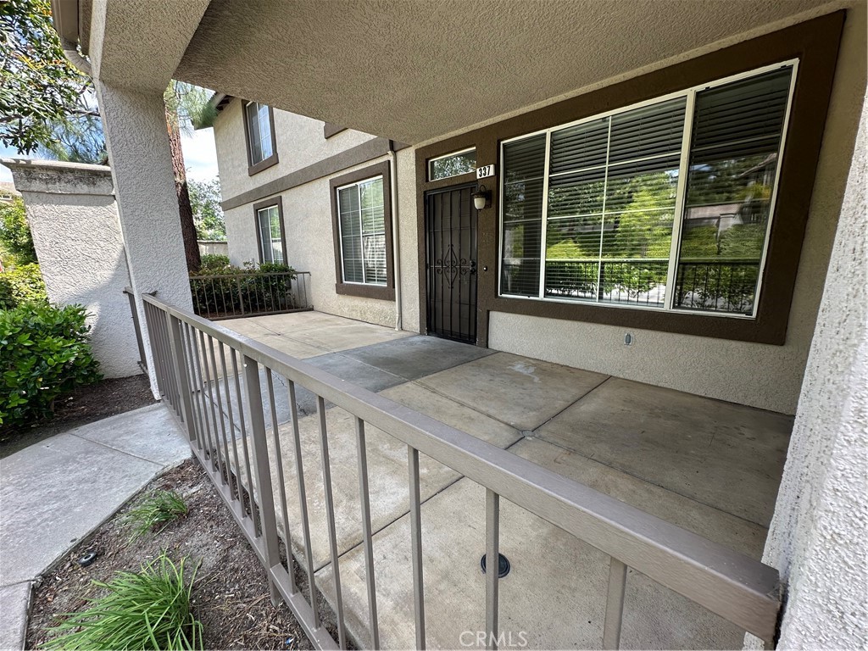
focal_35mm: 14
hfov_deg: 102.1
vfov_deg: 85.7
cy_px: 326
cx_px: 434
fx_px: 351
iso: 40
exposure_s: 1/217
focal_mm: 2.22
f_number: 2.2
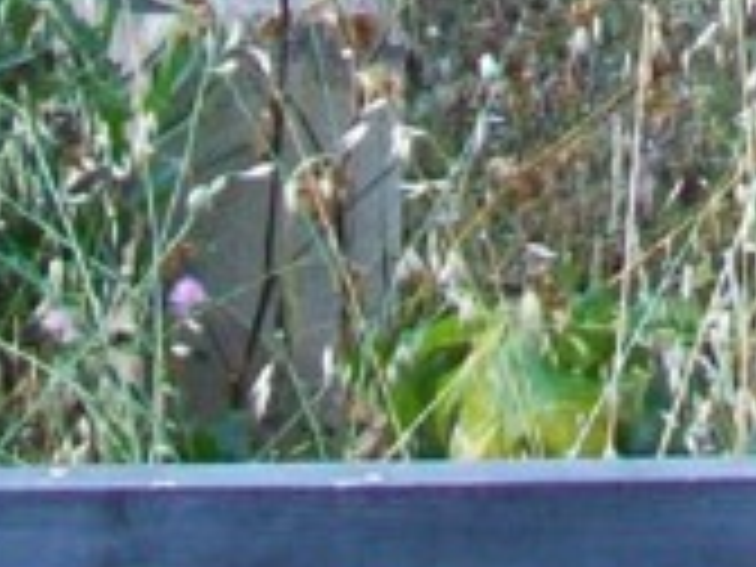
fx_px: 4499
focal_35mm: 206
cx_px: 760
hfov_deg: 9.5
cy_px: -356
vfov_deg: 7.1
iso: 64
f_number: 2.7
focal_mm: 6
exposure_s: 1/125
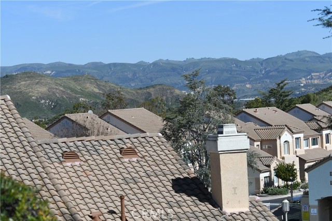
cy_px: 110
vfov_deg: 11.4
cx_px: 166
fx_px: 1107
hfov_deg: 17.1
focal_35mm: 120
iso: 800
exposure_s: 1/5000
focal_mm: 80
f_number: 7.1
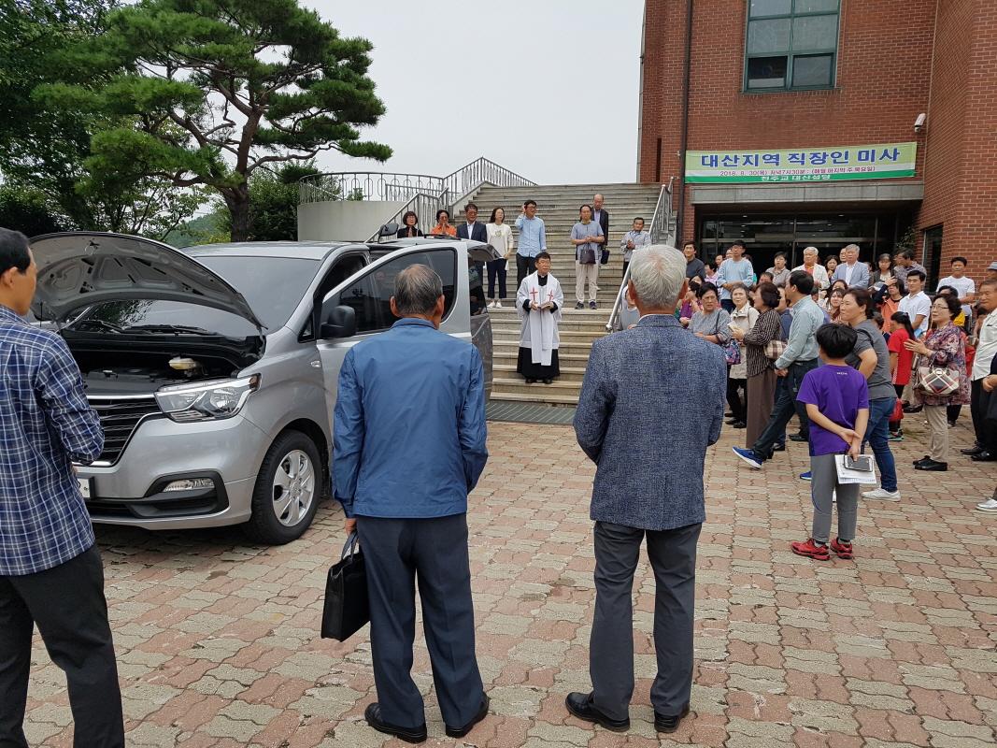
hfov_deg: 67.3
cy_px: 374
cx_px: 498
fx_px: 749
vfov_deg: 53.1
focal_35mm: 26
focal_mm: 4.2
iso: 50
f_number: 1.7
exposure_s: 1/1580
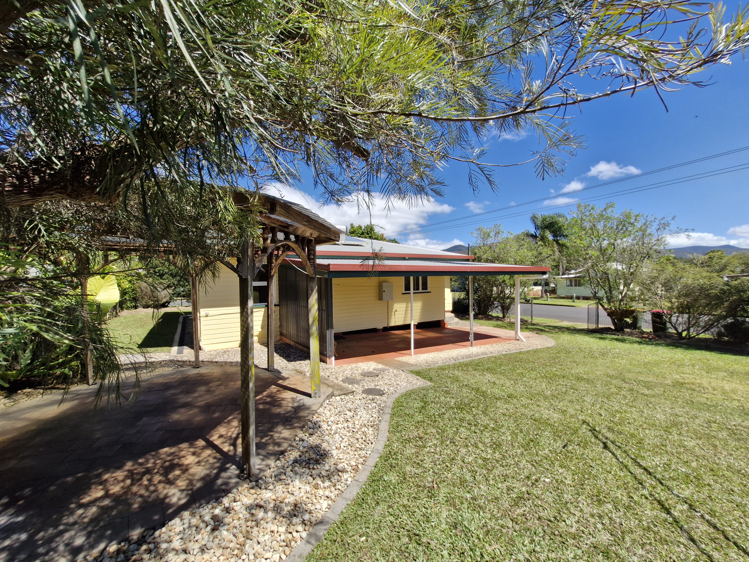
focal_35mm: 13
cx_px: 374
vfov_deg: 89.9
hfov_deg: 106.2
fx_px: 281
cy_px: 281
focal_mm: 1.74
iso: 50
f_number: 2.2
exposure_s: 1/1300
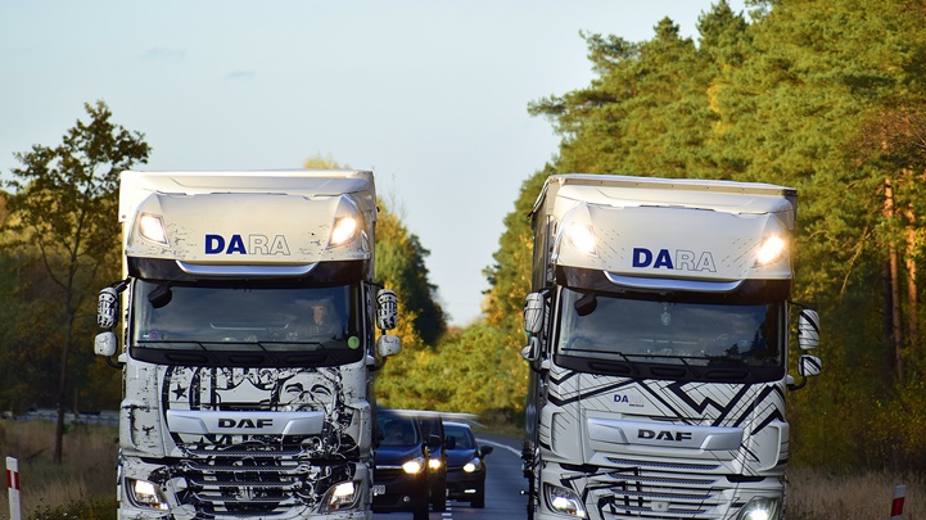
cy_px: 291
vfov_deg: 3.0
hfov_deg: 5.4
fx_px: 9843
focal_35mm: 401
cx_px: 464
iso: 400
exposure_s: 1/640
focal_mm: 230
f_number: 7.1
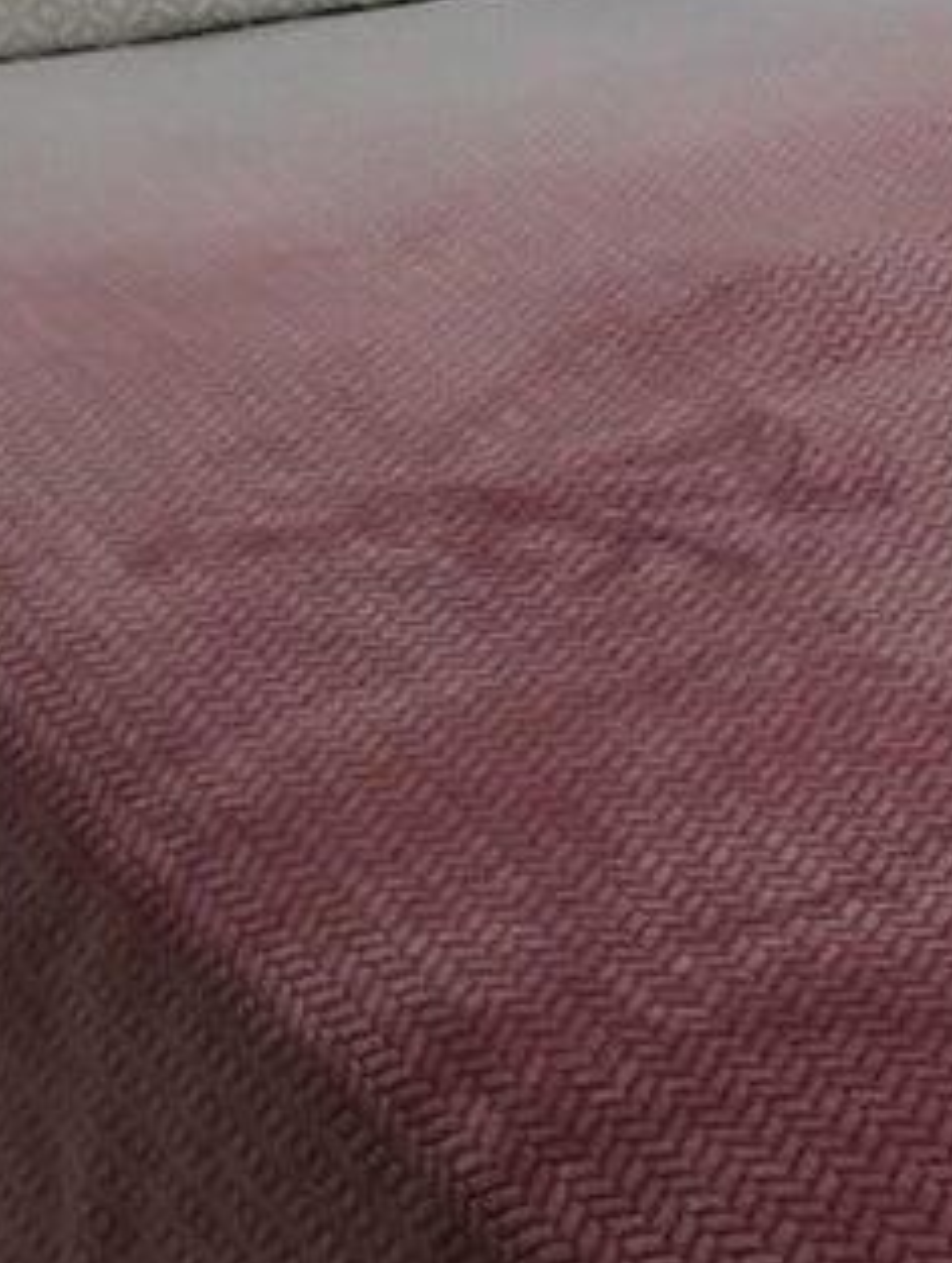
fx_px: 5226
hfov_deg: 9.6
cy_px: -246
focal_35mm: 143
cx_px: 2017
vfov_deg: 13.4
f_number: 1.8
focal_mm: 4.27
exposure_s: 1/40
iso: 447
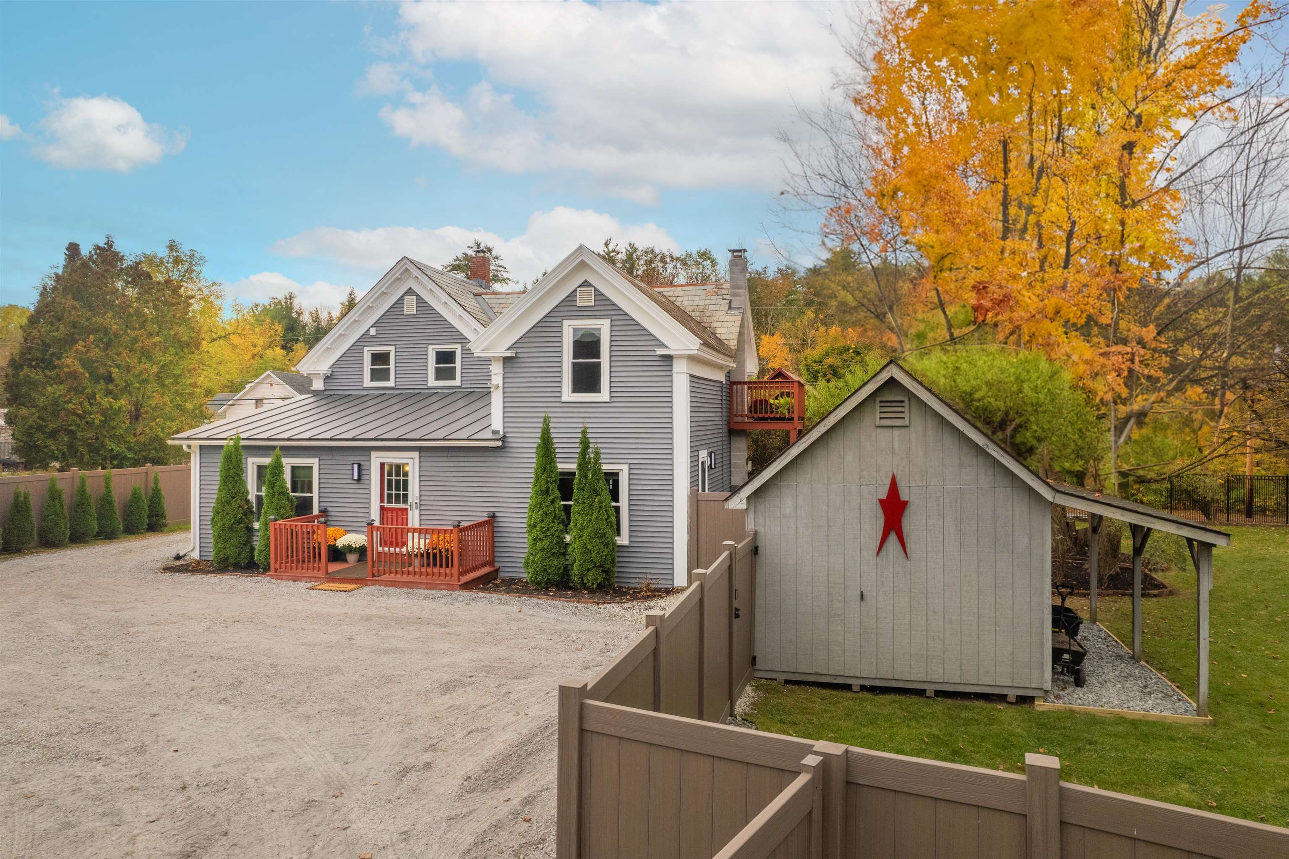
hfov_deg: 78.6
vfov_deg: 57.2
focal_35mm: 22
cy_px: 430
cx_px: 644
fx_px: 787
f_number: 2.8
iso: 100
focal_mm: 8.38
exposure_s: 1/160
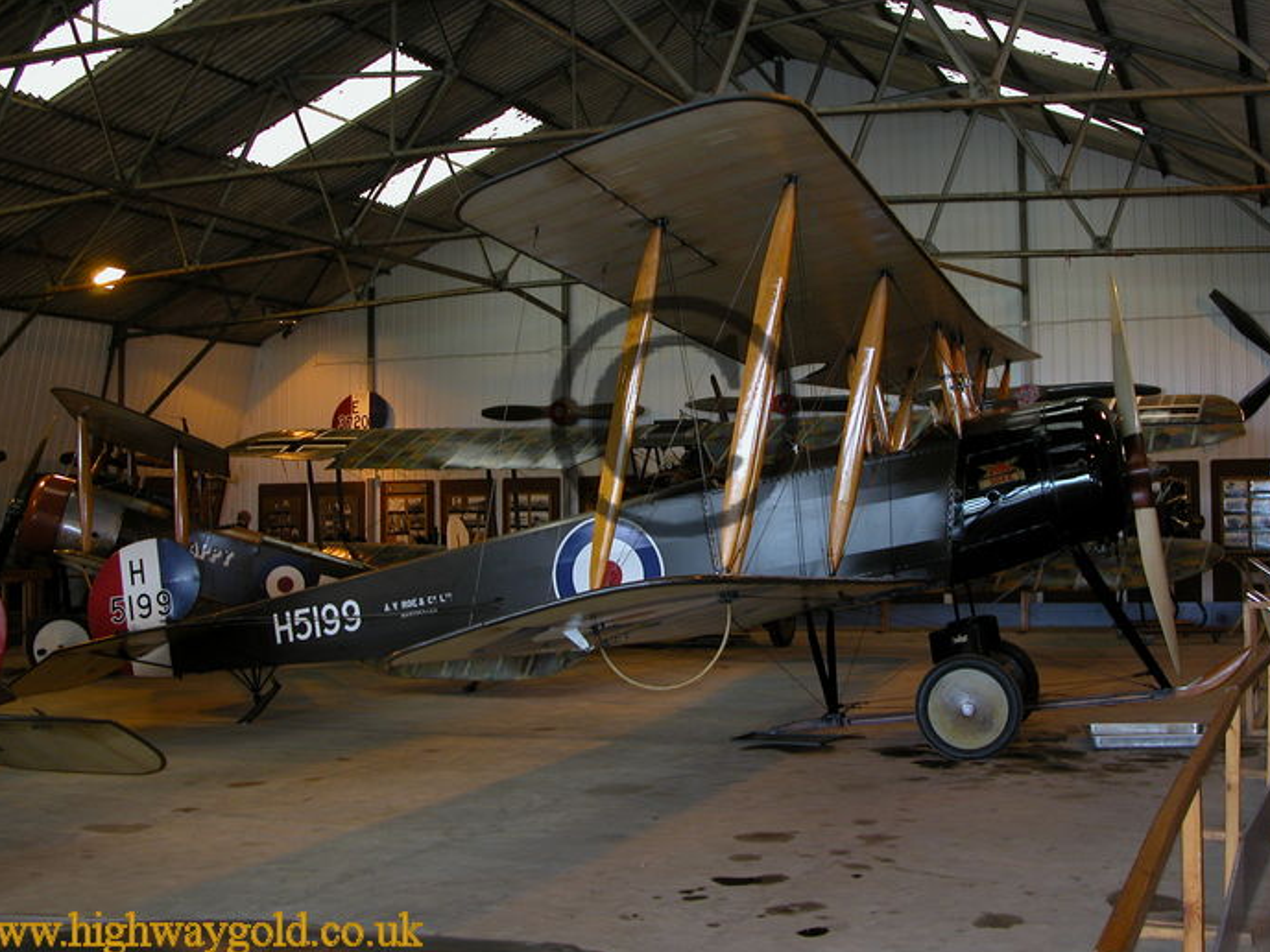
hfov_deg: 43.8
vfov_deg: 33.6
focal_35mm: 43
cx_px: 674
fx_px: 1578
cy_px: 417
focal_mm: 9.5
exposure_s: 1/30
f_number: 2.8
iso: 100
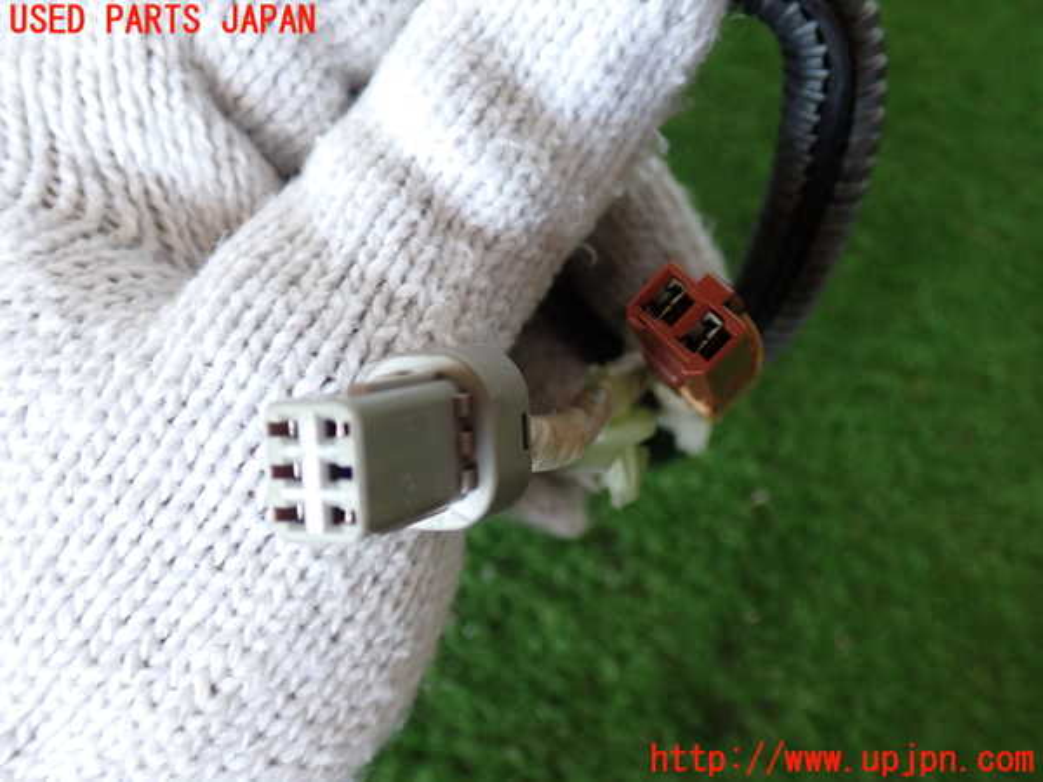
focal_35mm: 36
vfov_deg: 39.7
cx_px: 522
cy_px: 391
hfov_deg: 51.4
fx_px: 1085
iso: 200
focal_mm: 6.37
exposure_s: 1/40
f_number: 2.5
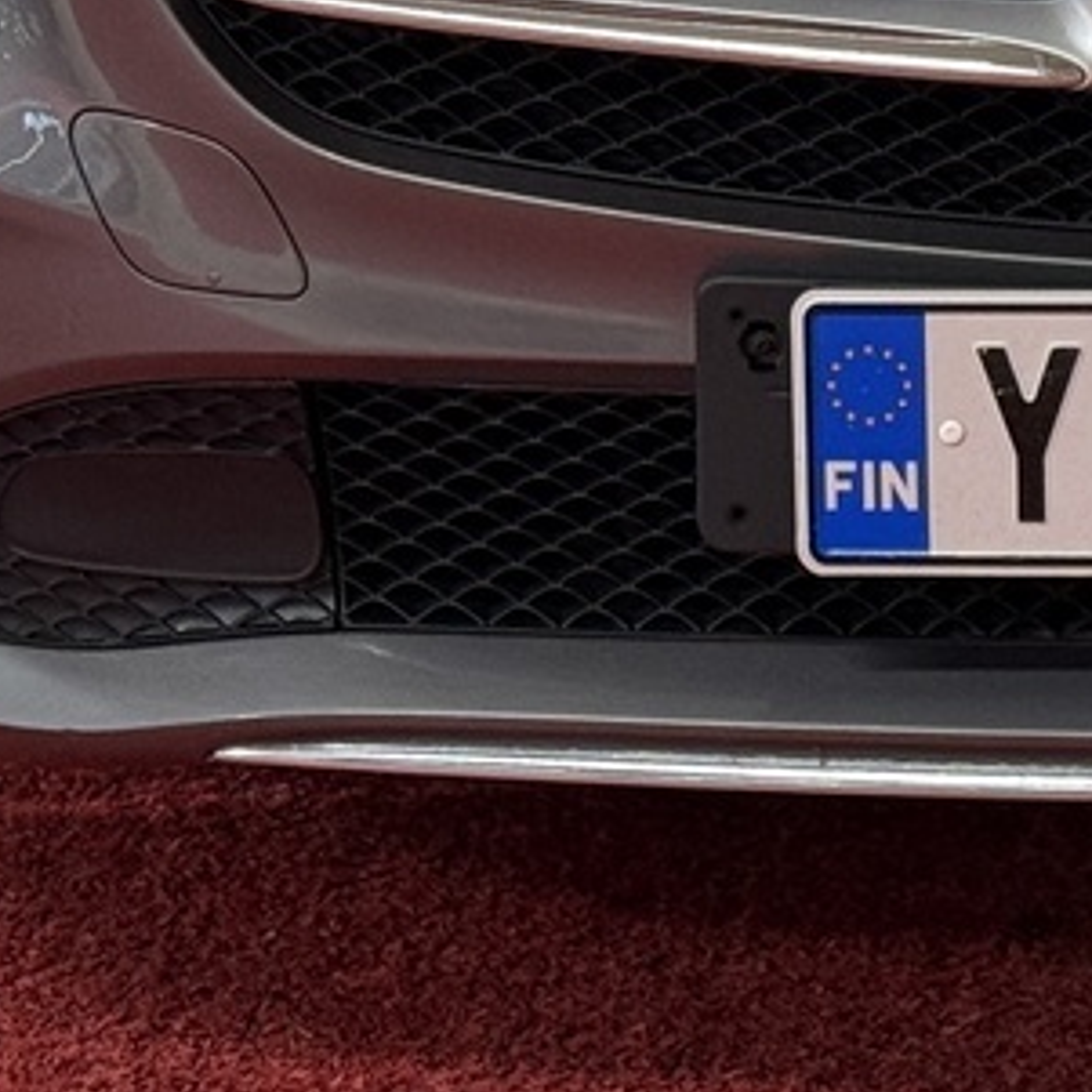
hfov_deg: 8.5
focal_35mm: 203
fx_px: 7245
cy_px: -715
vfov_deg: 8.4
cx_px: 1339
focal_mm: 6.76
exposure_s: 1/53
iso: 80
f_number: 1.78
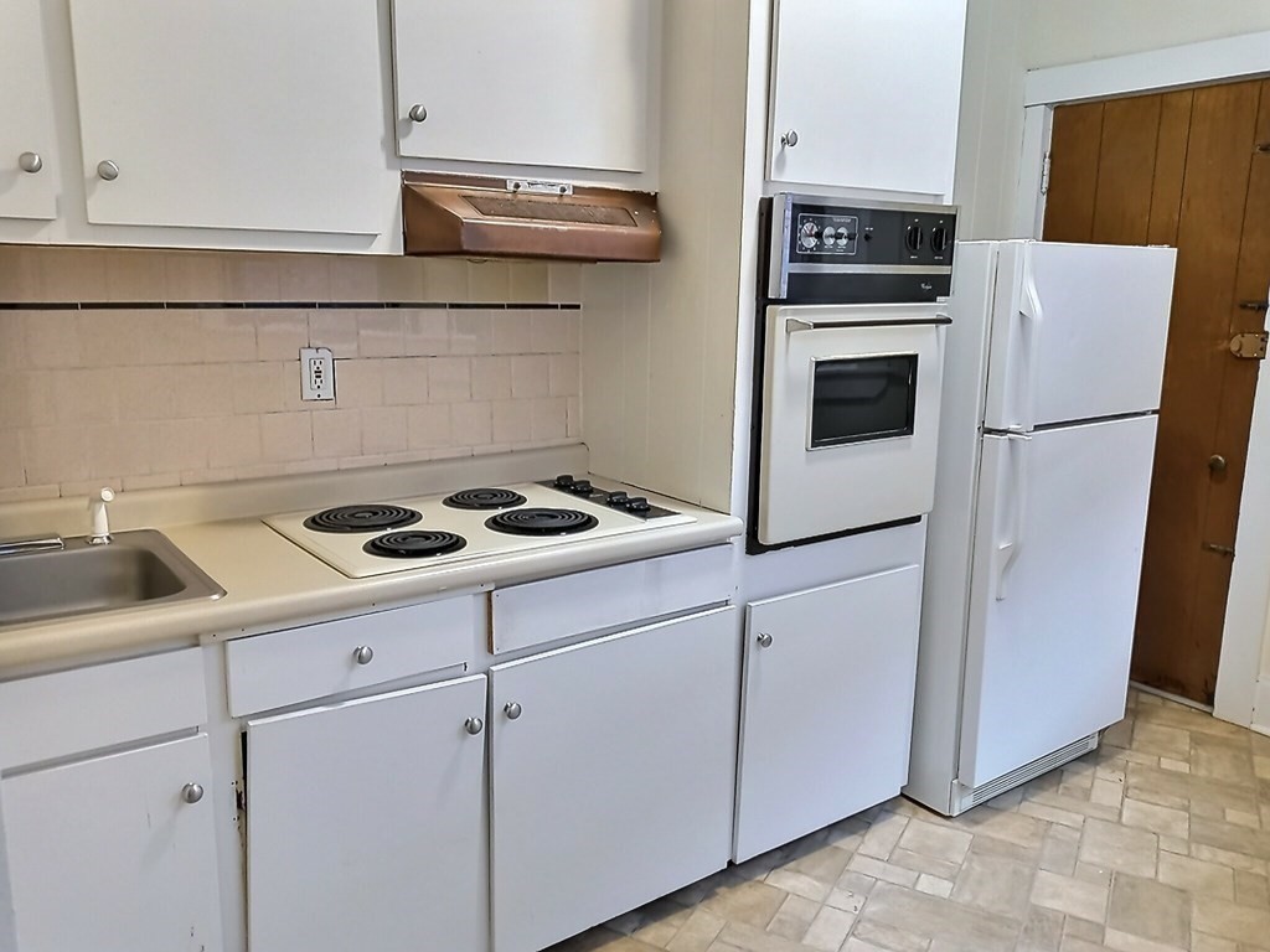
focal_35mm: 28
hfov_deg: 63.4
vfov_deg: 49.7
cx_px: 635
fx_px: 1027
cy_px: 476
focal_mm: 3.6
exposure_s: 1/2
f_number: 1.8
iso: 800
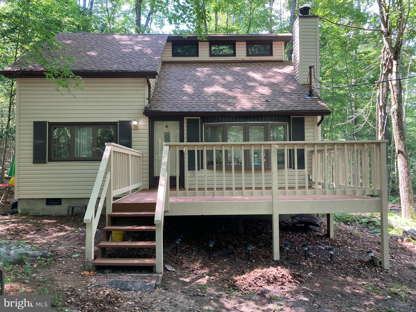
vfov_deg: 49.7
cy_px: 156
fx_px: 336
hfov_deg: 63.4
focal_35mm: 28
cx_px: 208
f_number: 1.8
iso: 80
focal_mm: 3.99
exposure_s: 1/121
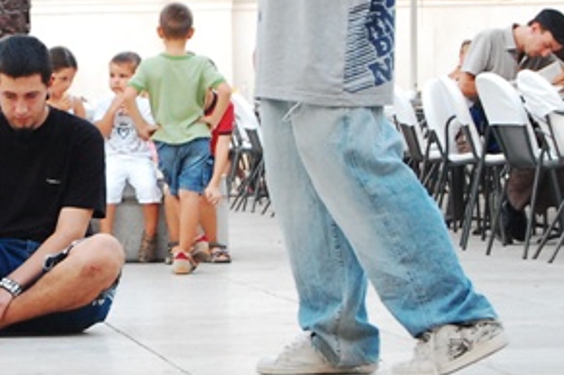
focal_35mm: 226
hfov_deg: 9.0
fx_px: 3542
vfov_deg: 6.1
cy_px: 91
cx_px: -46
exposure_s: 1/60
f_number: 6.3
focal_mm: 55
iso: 800
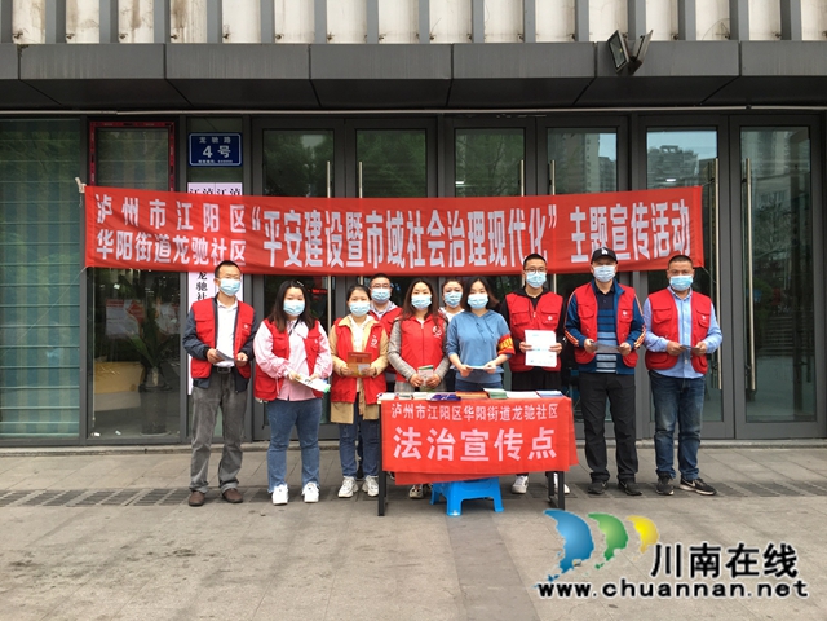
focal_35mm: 29
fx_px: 693
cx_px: 414
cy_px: 310
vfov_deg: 48.2
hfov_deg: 61.7
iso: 32
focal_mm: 4.15
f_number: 2.2
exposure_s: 1/50
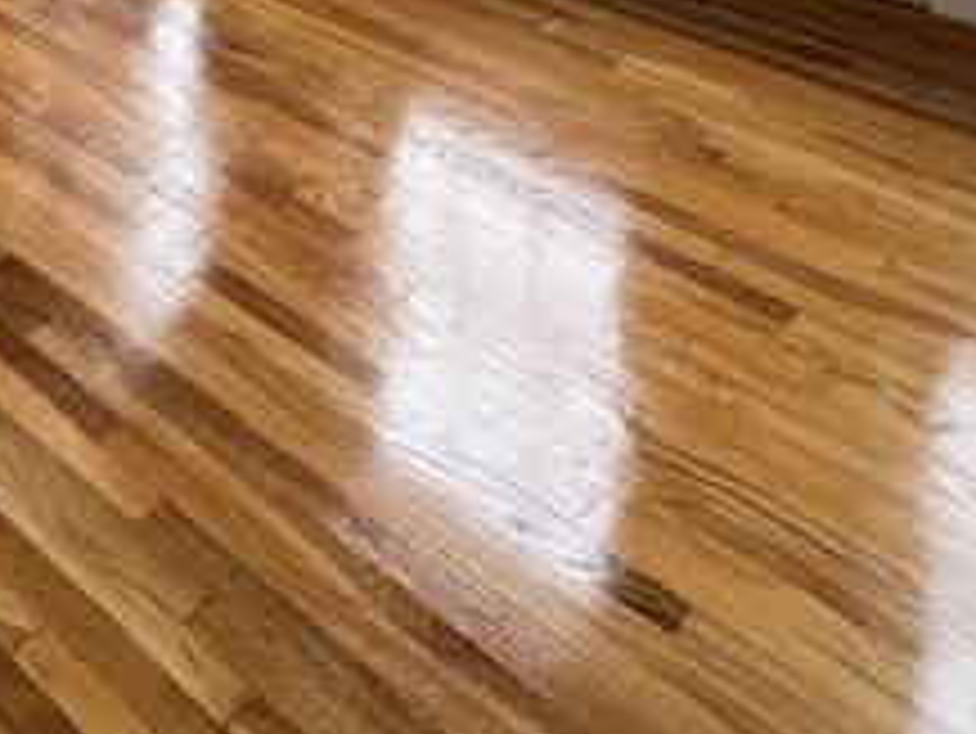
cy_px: -509
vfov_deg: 21.9
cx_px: 229
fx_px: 1354
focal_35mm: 48
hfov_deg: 38.5
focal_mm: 1.57
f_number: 1.8
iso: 80
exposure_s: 1/99
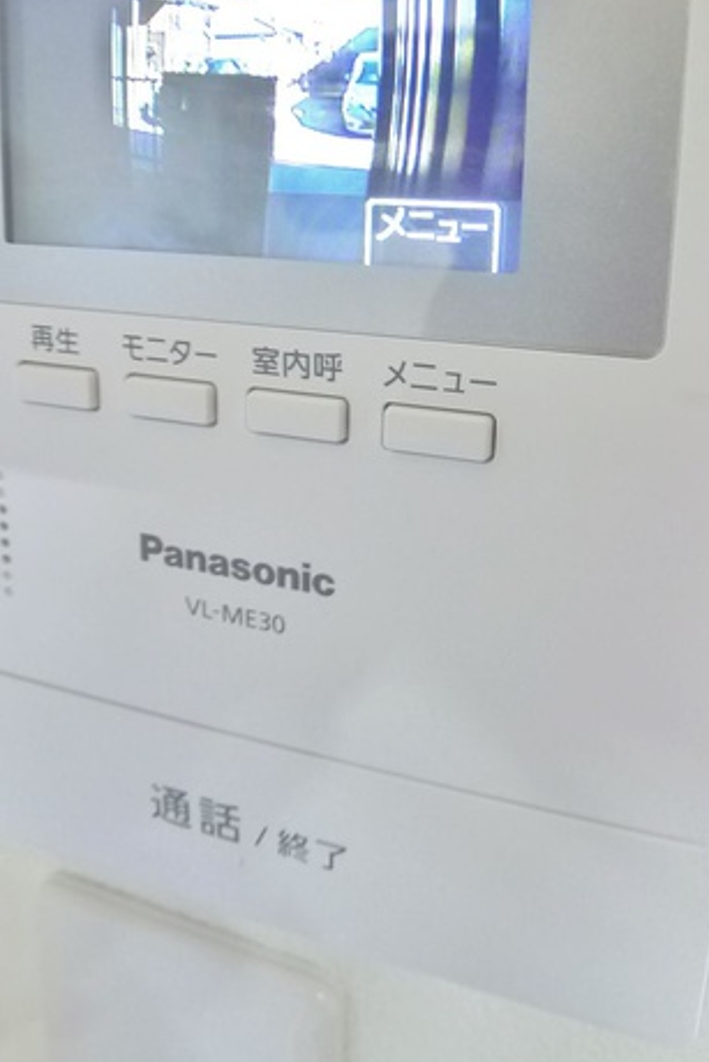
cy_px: 312
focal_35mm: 38
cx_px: 348
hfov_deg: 35.1
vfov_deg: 49.3
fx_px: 1122
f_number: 2
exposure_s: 1/6
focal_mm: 5.1
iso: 400
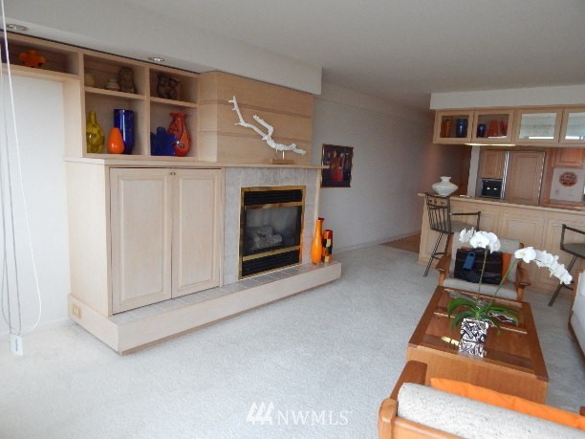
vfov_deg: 58.9
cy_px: 220
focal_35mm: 23
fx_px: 389
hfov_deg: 73.9
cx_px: 299
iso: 400
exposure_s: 1/250
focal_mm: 4
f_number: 3
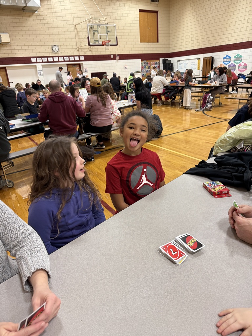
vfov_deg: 71.6
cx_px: 126
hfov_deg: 56.8
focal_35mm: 24
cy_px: 168
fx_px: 233
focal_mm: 6.76
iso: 200
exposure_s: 1/60
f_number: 1.78
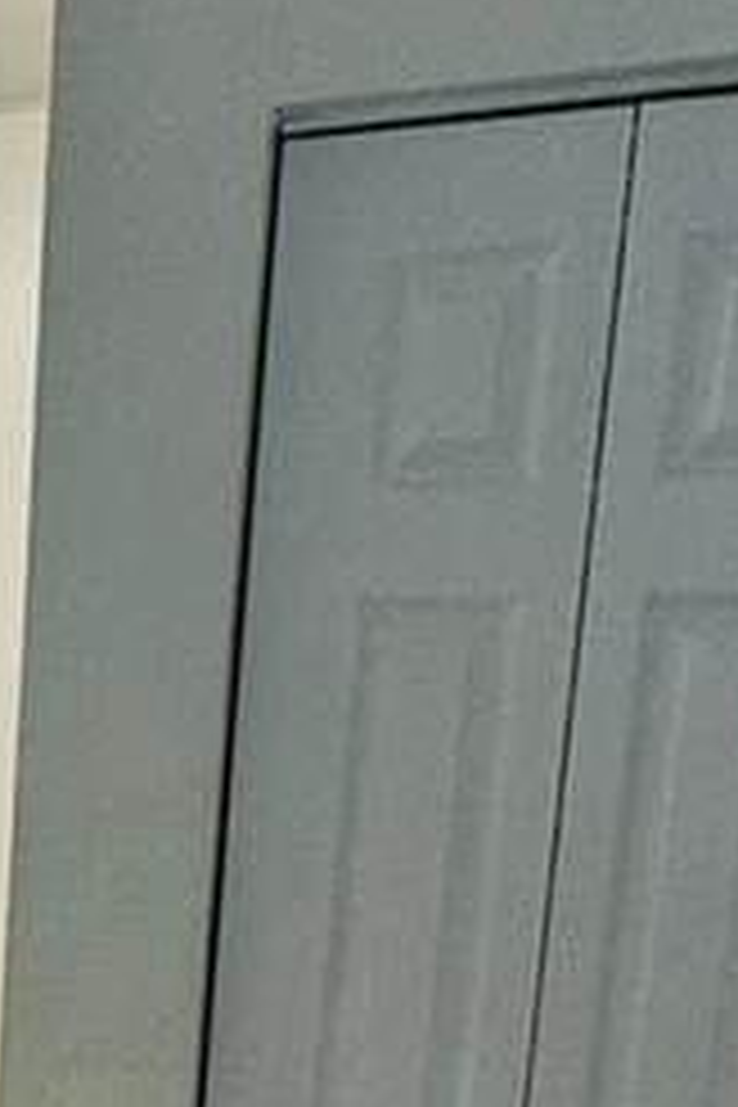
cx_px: -490
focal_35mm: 71
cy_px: 1152
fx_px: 2183
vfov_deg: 26.6
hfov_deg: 16.7
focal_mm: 2.22
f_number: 2.2
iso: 200
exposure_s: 1/120
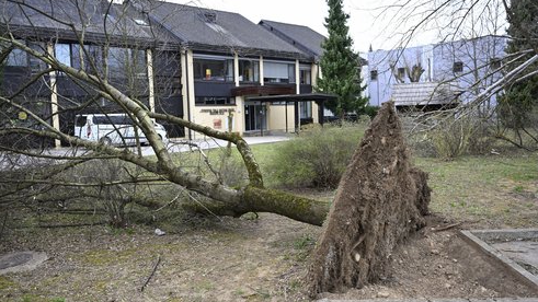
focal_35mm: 33
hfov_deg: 60.2
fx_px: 464
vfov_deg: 36.1
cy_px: 161
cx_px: 270
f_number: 4
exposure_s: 1/400
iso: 200
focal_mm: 30.5
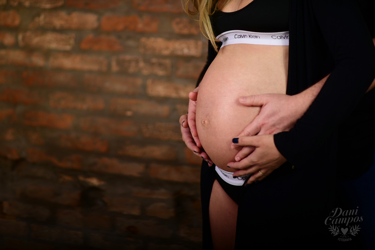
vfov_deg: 16.1
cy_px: 125
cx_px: 188
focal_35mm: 85
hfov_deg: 23.9
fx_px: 886
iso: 100
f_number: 1.8
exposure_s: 1/100
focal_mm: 85
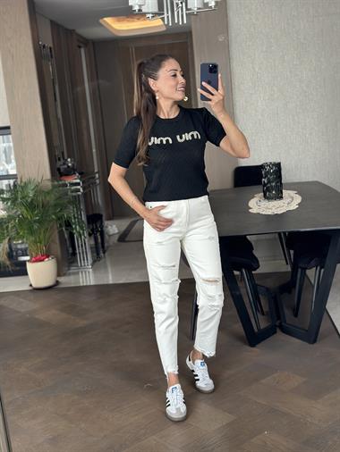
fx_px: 628
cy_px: 226
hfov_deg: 30.3
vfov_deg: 39.6
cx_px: 170
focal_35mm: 48
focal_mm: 6.86
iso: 125
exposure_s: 1/60
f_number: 1.78
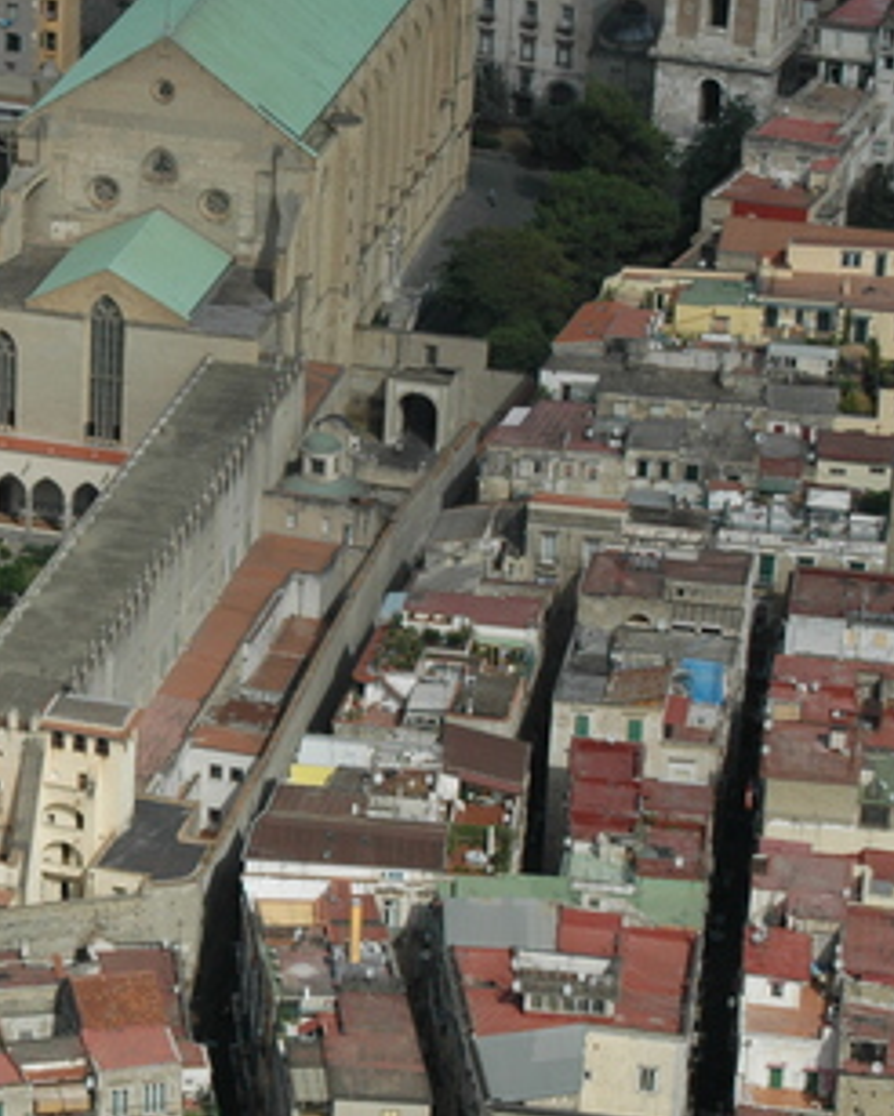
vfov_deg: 14.5
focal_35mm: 132
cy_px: 353
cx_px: -207
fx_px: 4361
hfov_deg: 11.5
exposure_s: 1/800
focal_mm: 45
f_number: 9
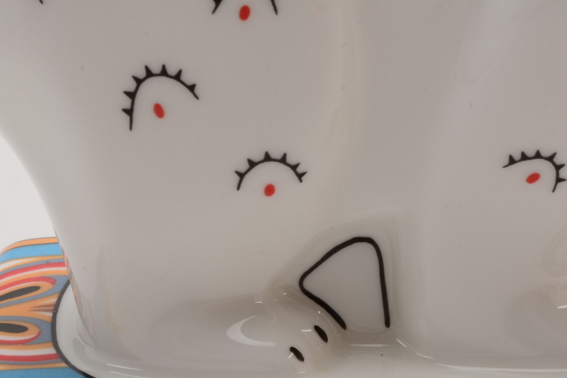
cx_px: 346
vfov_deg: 8.5
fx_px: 2535
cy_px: 311
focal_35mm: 161
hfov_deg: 12.8
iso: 100
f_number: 29
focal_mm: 55
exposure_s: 1/160
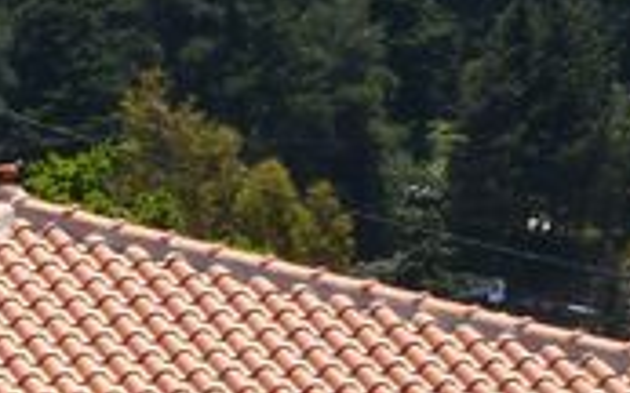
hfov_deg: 4.8
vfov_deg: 3.0
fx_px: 7466
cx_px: -189
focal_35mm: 435
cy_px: 688
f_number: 4.4
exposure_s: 1/400
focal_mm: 18.2
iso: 80
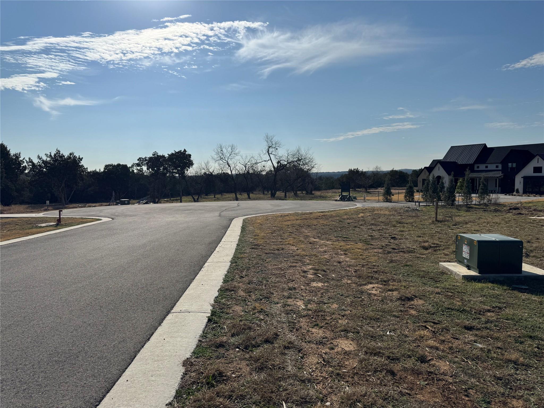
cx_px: 272
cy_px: 204
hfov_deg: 71.6
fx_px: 377
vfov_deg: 56.8
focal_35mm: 24
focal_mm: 6.76
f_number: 1.78
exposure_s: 1/12346
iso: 50
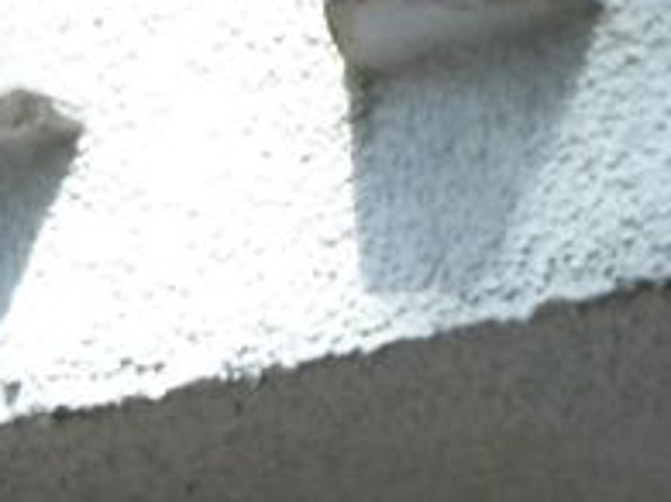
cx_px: -843
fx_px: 9163
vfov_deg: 3.1
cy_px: 1221
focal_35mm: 473
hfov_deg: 4.1
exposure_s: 1/50
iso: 80
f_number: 4.3
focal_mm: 14.7
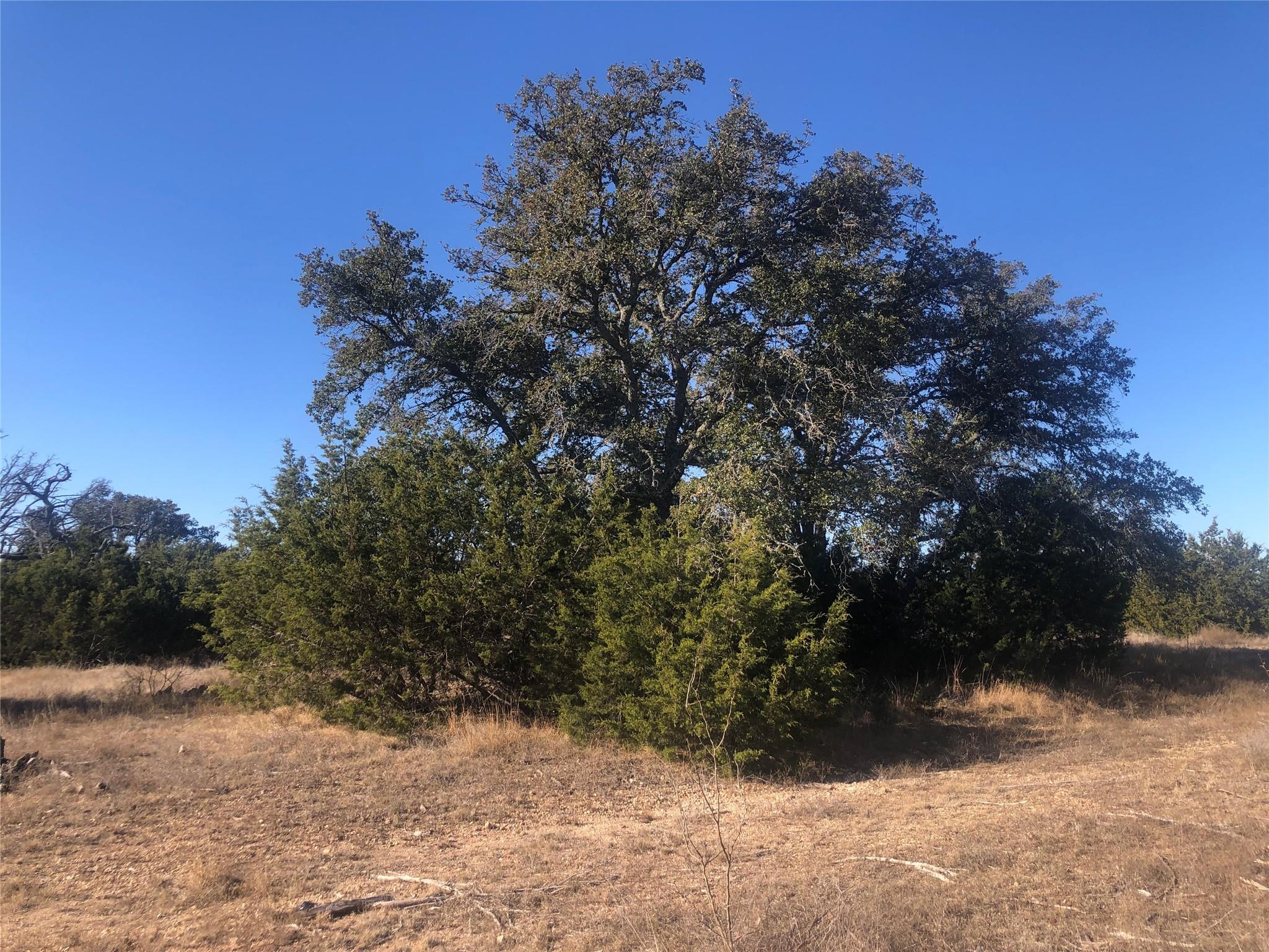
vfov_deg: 49.7
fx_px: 1026
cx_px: 634
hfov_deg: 63.4
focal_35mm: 28
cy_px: 476
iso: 20
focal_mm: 3.99
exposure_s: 1/934
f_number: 1.8
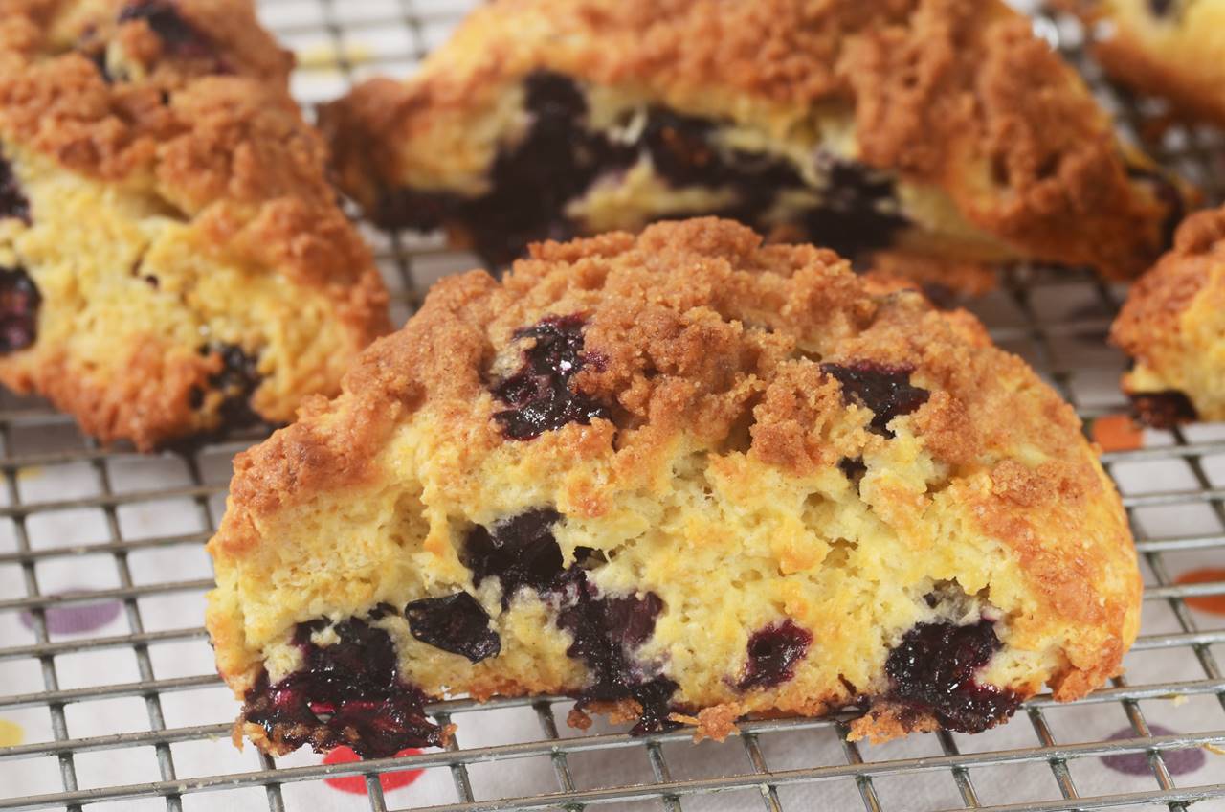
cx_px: 612
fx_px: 5349
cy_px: 406
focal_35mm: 158
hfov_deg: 13.1
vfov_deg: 8.7
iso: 100
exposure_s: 1/30
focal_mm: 105
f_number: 8
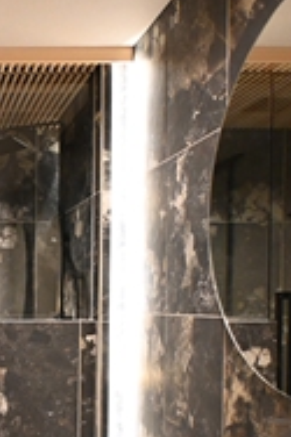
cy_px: 316
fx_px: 627
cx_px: -70
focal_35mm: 52
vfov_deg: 37.7
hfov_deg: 23.6
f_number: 3.8
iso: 4000
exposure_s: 1/60
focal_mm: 13.5
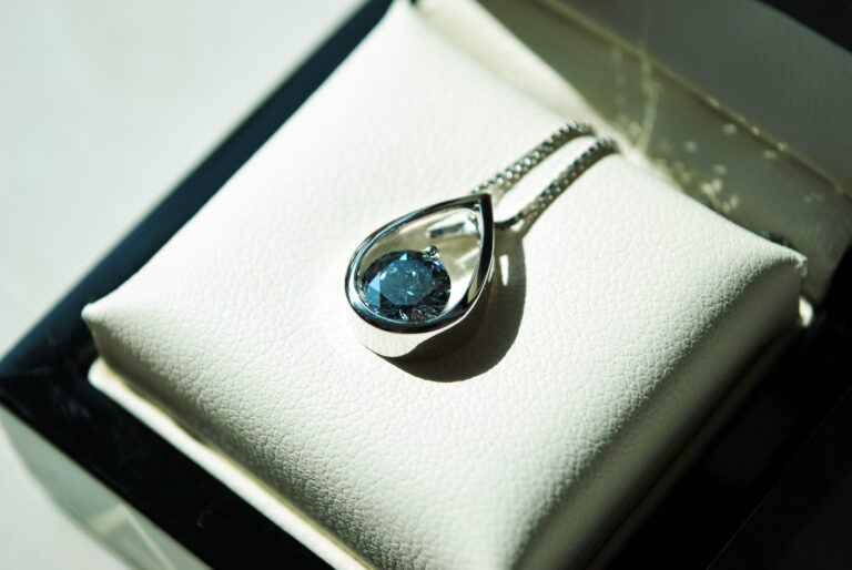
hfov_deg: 24.6
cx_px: 426
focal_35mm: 82
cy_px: 285
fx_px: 1955
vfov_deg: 16.6
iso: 100
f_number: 5.6
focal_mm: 55
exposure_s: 1/500
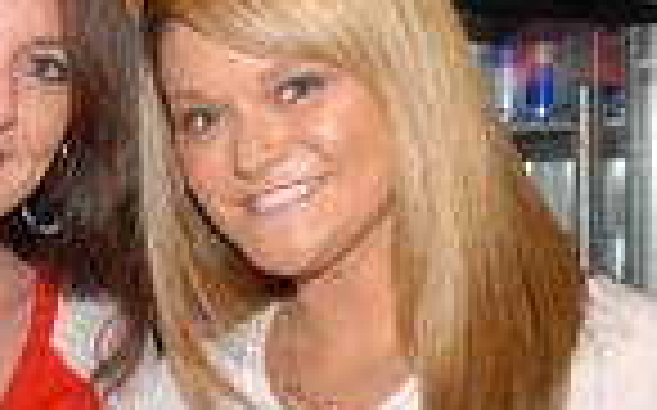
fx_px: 3382
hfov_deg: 11.1
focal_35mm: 189
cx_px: 166
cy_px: 354
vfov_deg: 6.9
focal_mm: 36
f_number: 8
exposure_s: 1/50
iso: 500
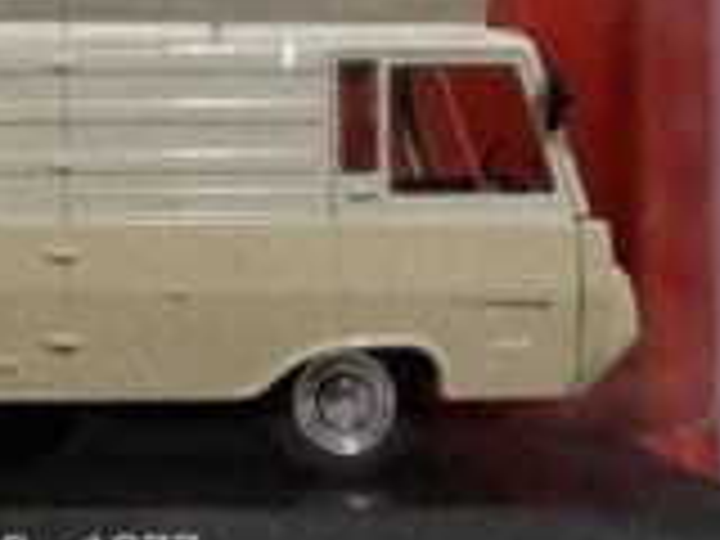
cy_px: 148
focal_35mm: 72
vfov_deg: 20.3
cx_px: -18
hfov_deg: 25.5
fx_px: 1498
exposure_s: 1/8
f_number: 3.4
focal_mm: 4.3
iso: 500
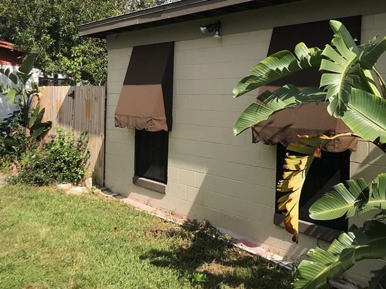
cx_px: 243
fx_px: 491
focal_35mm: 44
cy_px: 108
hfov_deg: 42.6
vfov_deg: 32.7
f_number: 1.8
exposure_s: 1/1520
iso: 20
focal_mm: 3.99
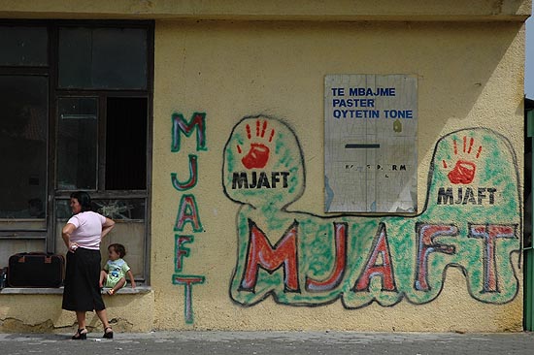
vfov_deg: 16.2
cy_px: 178
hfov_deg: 24.2
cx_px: 267
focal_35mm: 84
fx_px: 1245
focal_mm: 56
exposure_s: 1/1000
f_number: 6.3
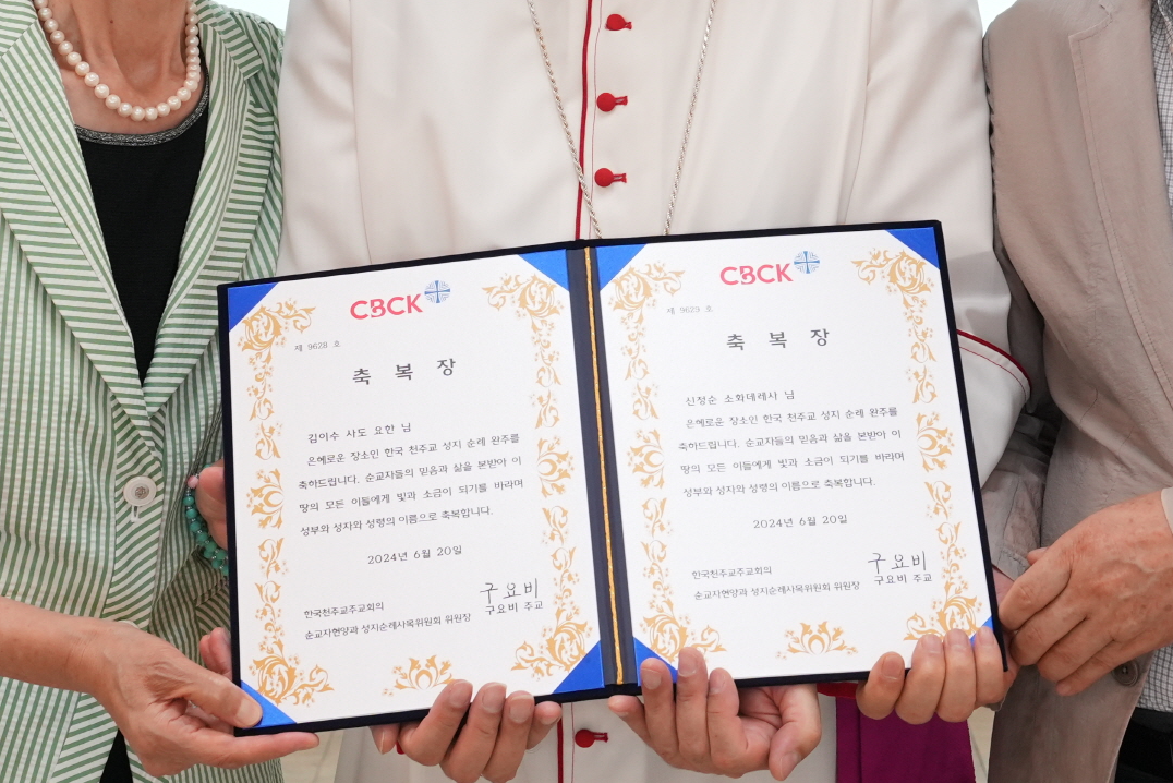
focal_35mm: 131
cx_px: 631
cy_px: 37
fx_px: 4269
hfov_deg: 15.6
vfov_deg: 10.4
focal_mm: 47
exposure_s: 1/50
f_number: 7.1
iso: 1250
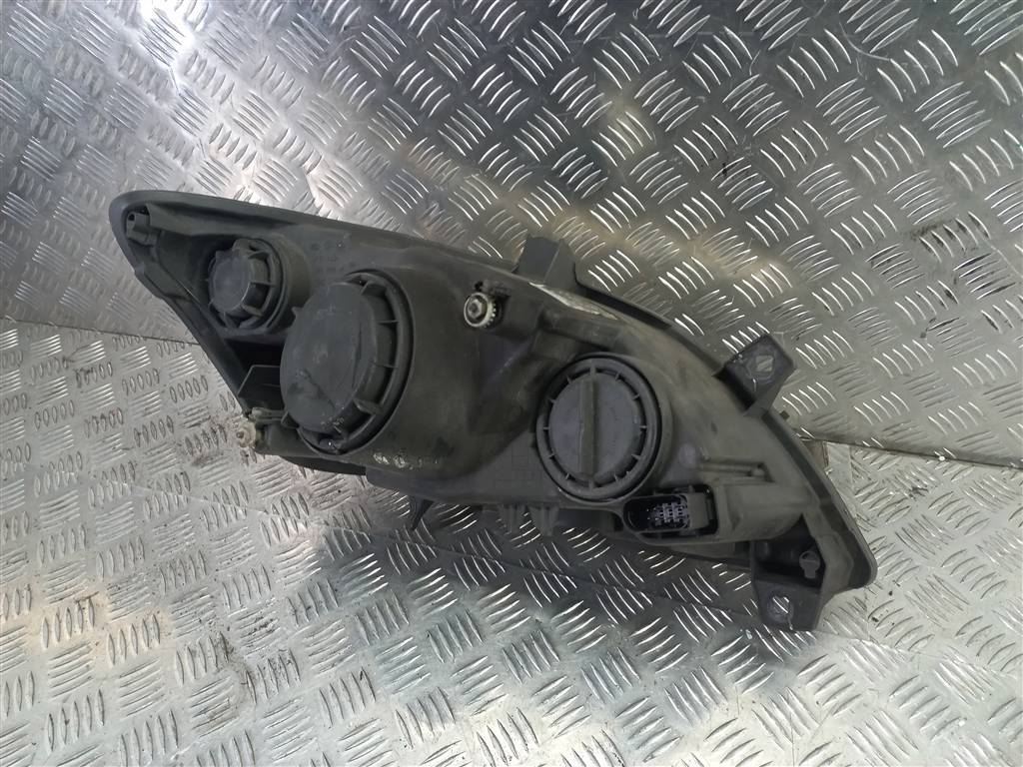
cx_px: 512
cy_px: 384
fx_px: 739
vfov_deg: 54.9
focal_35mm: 25
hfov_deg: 69.4
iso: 100
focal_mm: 4.6
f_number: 1.8
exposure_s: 1/50
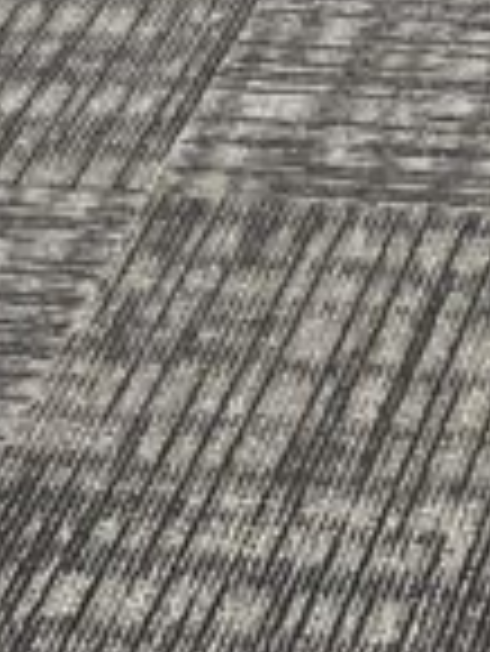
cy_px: -1578
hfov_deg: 7.6
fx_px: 3449
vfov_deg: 8.3
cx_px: 1160
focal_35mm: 183
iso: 100
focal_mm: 4.2
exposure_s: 1/121
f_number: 1.6
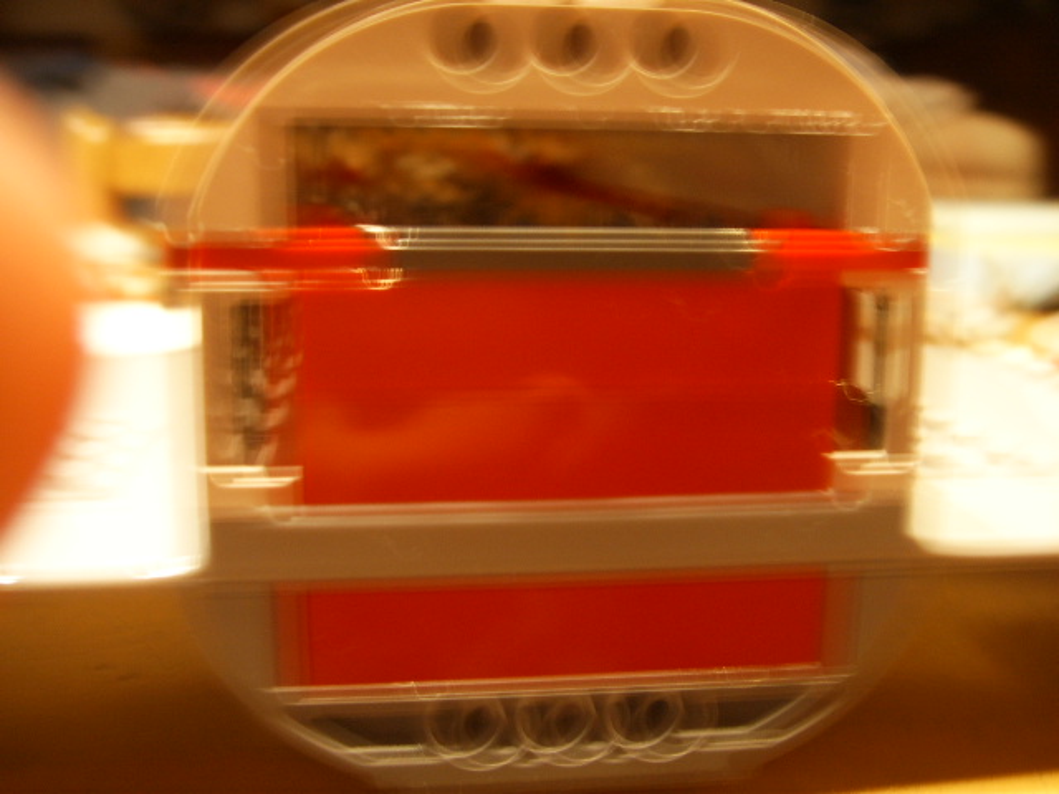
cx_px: 530
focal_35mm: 39
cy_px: 397
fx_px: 1193
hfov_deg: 47.9
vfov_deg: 36.8
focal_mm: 6.6
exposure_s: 1
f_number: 3.5
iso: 63
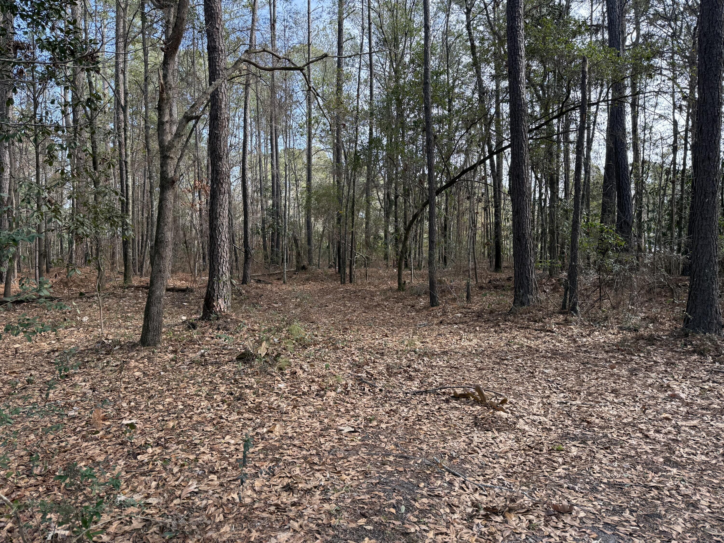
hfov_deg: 71.6
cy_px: 272
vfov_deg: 56.8
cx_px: 362
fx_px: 502
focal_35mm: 24
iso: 100
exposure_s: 1/410
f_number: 1.78
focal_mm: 6.76
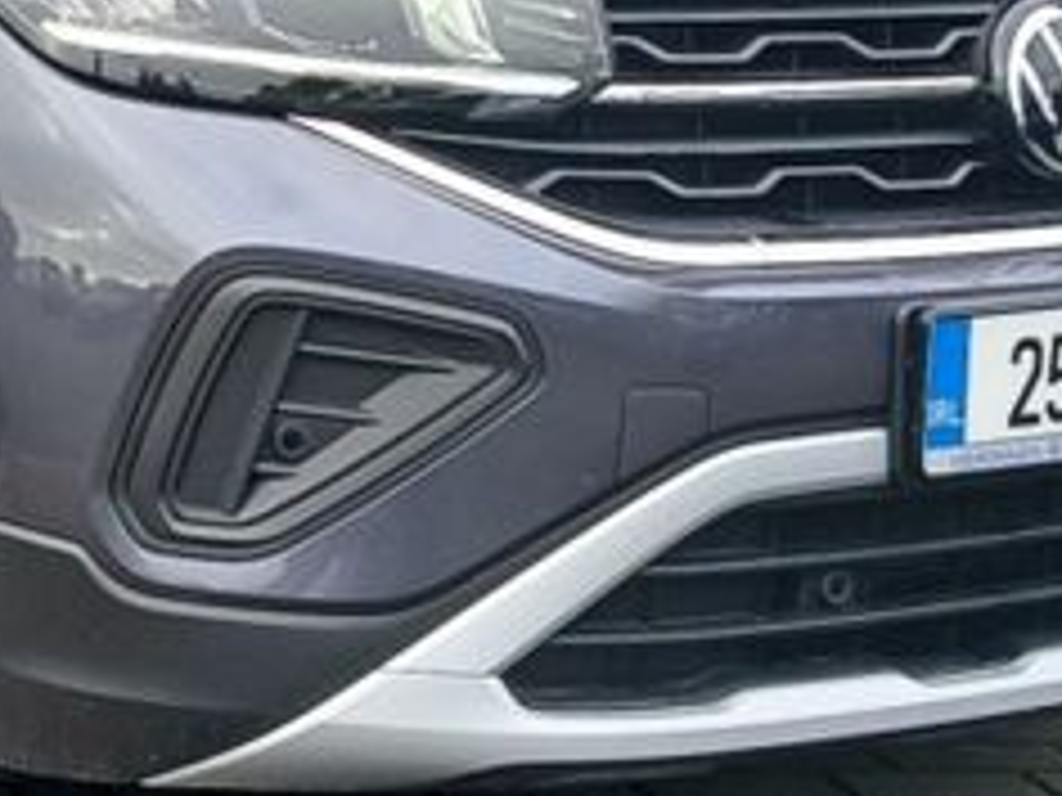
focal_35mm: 66
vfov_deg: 21.5
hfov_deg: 27.1
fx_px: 2025
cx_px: -90
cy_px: 4
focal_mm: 3.98
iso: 32
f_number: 1.8
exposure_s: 1/100
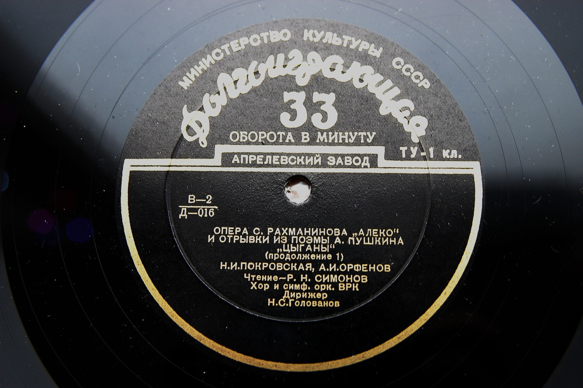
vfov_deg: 25.7
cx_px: 292
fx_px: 849
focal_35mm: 52
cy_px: 194
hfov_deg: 37.9
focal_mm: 35
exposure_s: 1/40
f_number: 3.3
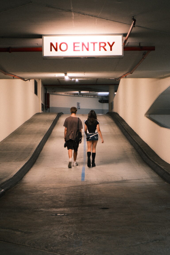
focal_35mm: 68
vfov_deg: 29.7
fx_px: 482
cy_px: 128
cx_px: 85
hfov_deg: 20.0
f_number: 5.6
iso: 1000
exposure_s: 1/15
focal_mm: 45
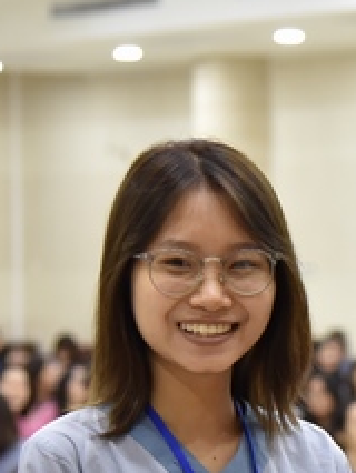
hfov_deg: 7.7
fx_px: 2616
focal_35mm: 191
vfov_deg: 10.3
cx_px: 423
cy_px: 315
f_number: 4
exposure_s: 1/80
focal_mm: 65
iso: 2500
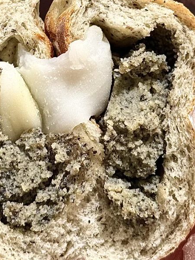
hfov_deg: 12.8
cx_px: 74
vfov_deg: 16.6
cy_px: 2
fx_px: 871
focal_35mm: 116
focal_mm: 6.76
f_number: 1.78
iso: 160
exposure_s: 1/50
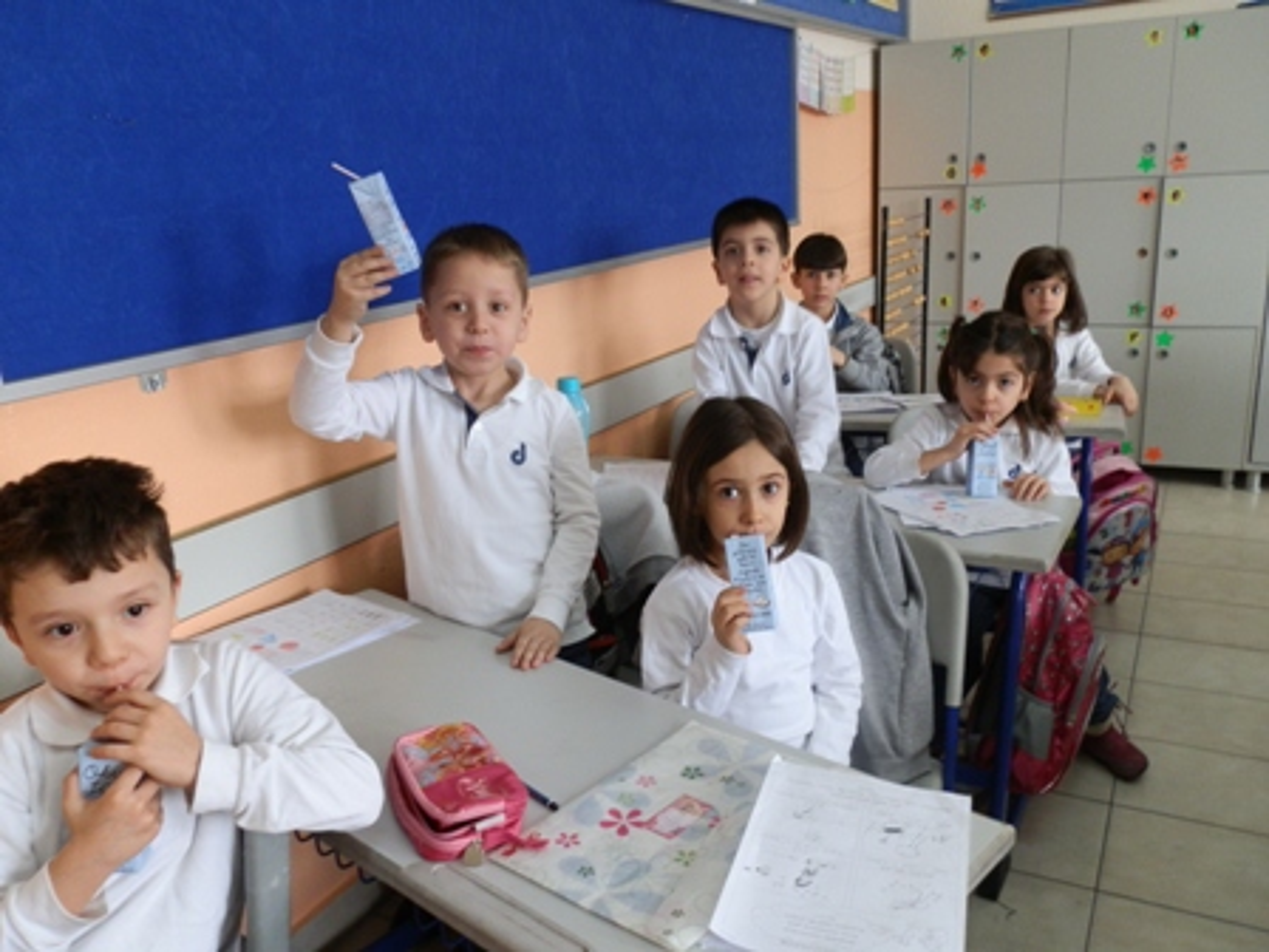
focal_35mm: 28
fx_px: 1026
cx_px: 634
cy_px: 476
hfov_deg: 63.4
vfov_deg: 49.7
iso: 160
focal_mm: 5
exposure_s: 1/30
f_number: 3.1
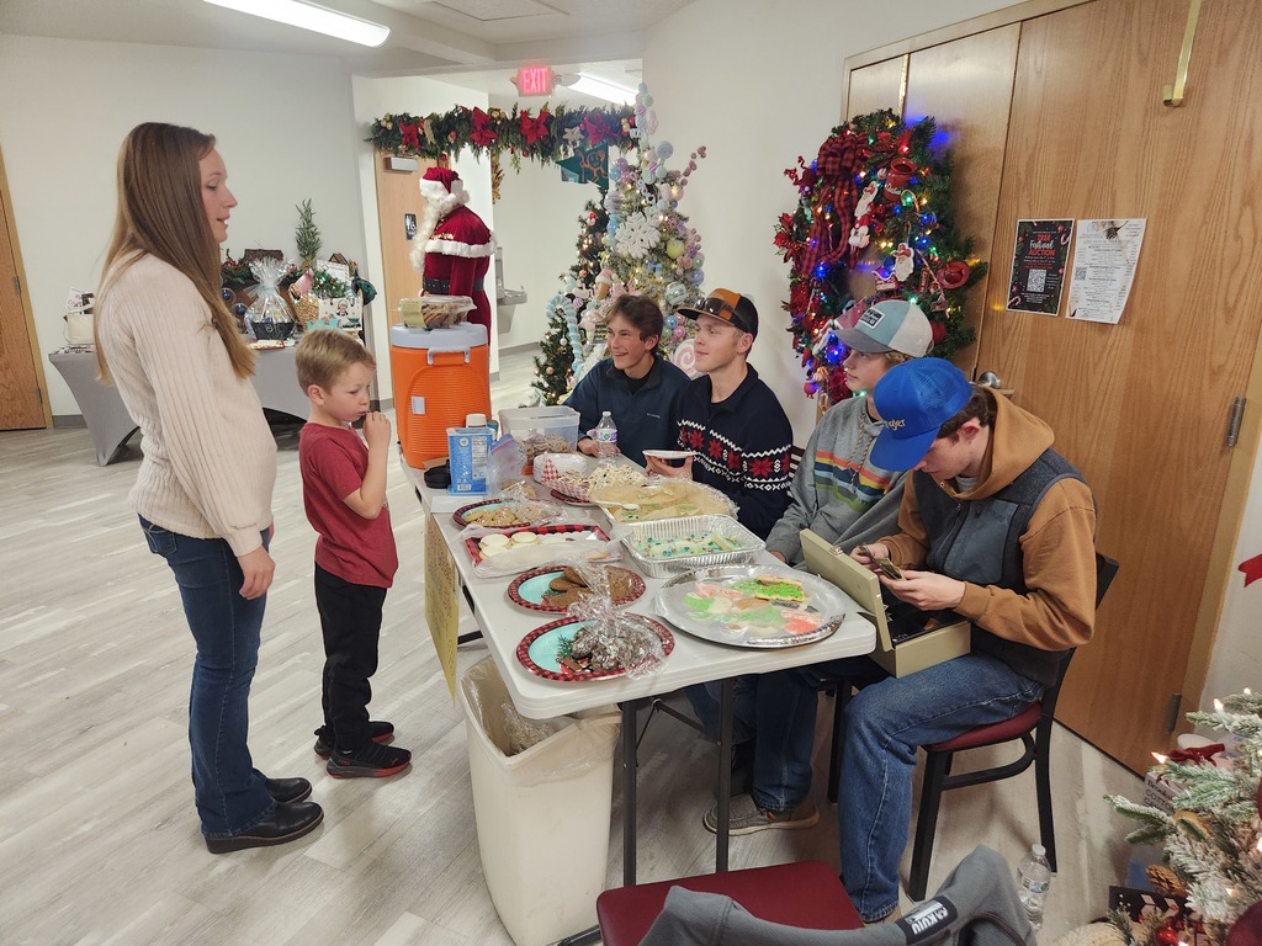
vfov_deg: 58.9
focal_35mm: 23
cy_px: 473
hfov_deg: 73.9
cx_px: 631
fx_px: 839
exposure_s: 1/120
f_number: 1.8
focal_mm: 5.4
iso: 500
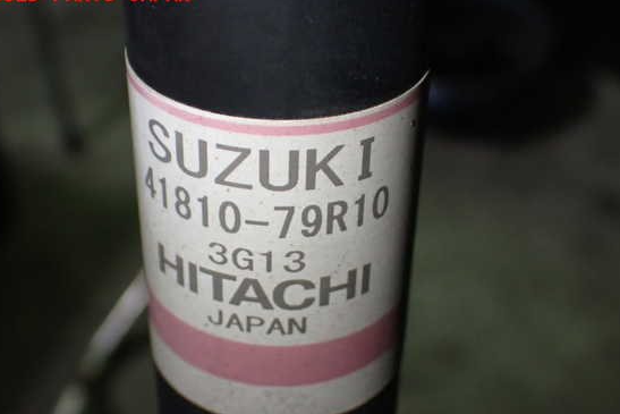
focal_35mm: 57
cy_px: 235
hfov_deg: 35.0
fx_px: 982
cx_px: 324
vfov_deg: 23.8
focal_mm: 9.01
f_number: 3.2
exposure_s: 1/160
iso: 800
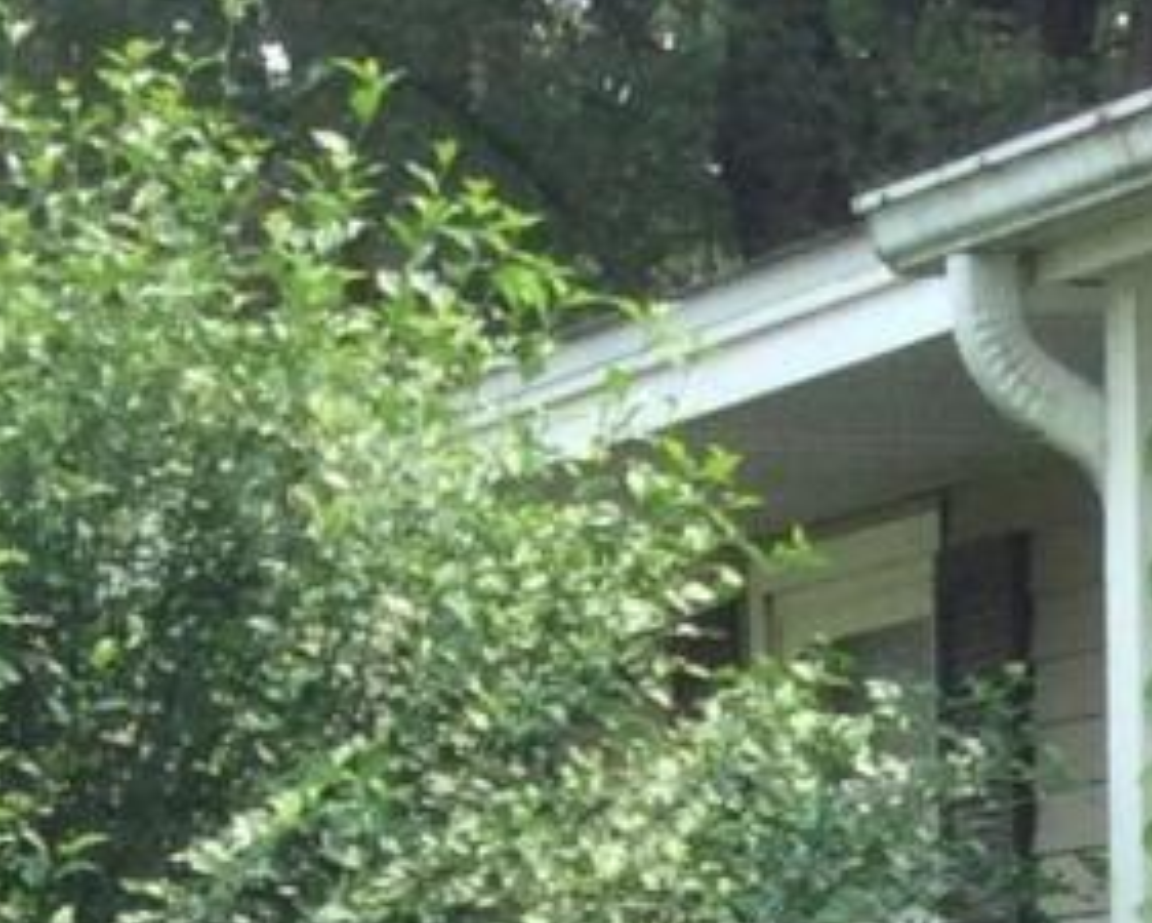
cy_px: 3109
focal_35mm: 215
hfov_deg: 8.8
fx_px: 7333
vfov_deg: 6.4
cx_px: 1628
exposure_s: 1/286
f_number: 2.4
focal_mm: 3.3
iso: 25
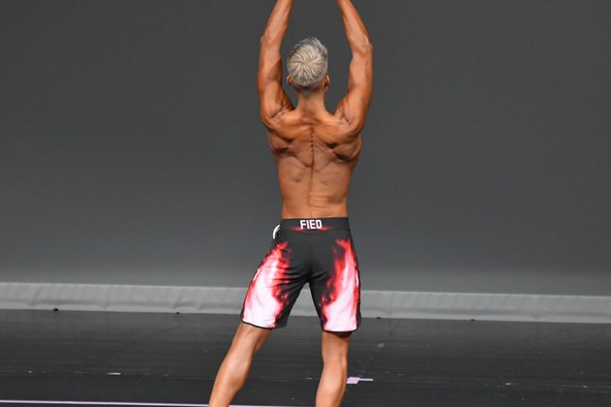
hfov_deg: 5.3
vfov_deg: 3.5
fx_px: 6565
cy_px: 244
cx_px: 329
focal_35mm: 387
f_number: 5.6
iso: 4000
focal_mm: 210
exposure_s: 1/400
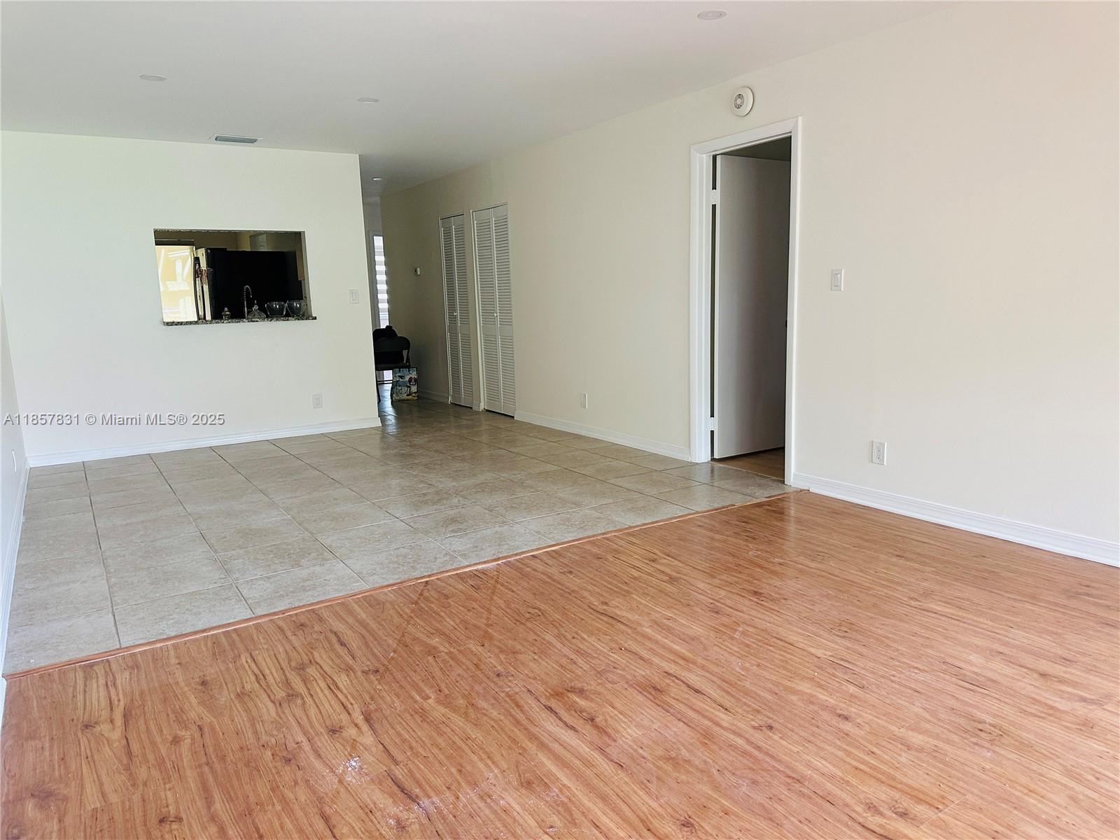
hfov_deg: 71.6
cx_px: 560
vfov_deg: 56.8
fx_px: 777
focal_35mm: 24
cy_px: 420
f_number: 1.78
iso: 250
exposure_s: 1/69
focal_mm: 6.86
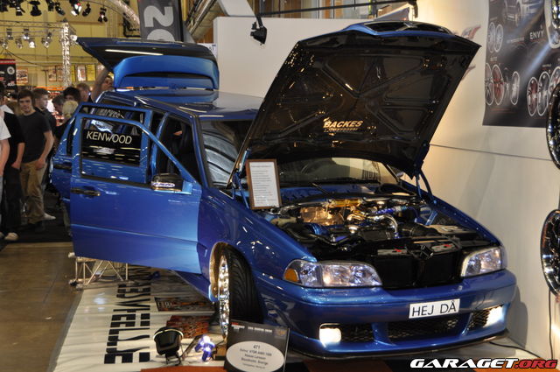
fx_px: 886
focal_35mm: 57
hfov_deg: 35.1
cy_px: 186
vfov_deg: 23.7
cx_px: 280
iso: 400
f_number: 5
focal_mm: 38
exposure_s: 1/60
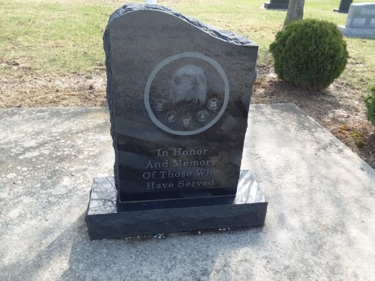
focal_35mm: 29
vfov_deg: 48.2
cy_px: 140
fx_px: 314
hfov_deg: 61.7
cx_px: 188
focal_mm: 2.47
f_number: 1.9
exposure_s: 1/305
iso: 40
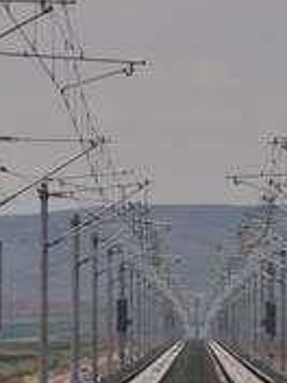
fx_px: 6091
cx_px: 189
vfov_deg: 3.6
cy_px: 194
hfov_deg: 2.7
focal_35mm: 551
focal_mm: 150
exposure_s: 1/1250
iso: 200
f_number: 5.6
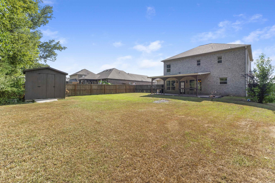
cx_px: 138
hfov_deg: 100.4
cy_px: 92
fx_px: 115
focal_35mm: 15
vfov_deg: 77.3
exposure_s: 1/100
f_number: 9
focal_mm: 10
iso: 200
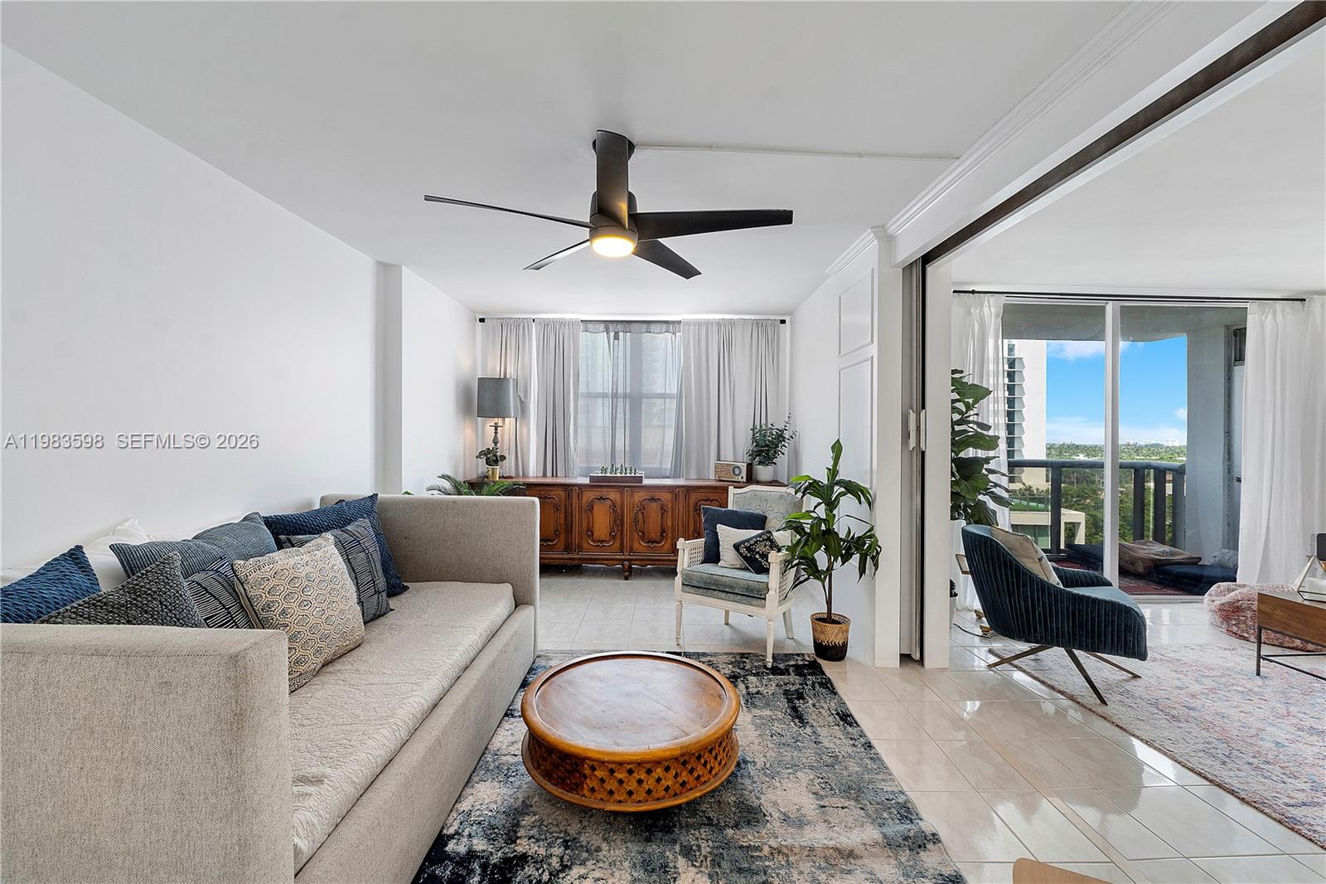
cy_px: 442
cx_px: 663
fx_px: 552
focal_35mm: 15
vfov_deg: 77.3
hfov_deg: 100.4
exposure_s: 1/15
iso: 160
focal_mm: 10
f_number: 11
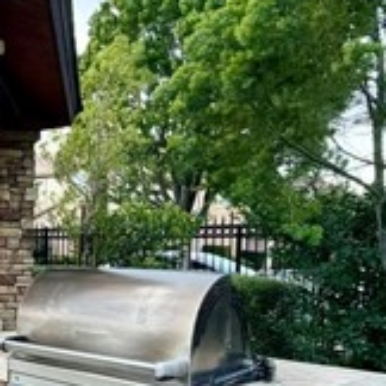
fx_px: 618
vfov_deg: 34.2
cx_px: -169
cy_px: 274
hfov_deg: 26.6
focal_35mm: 49
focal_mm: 2.22
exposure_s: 1/121
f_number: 2.2
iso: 160
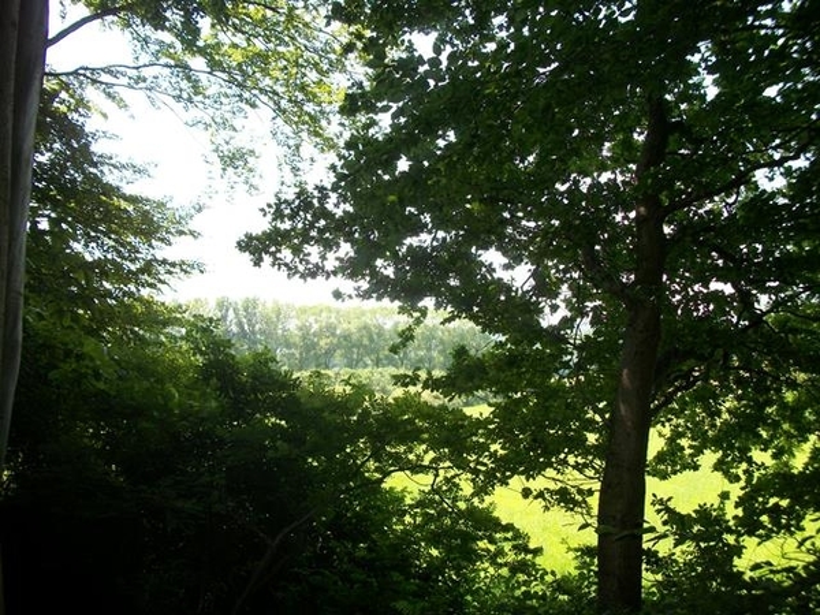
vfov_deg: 44.2
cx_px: 410
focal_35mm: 32
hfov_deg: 56.8
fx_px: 758
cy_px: 308
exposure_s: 1/250
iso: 80
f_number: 2.9
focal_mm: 5.7
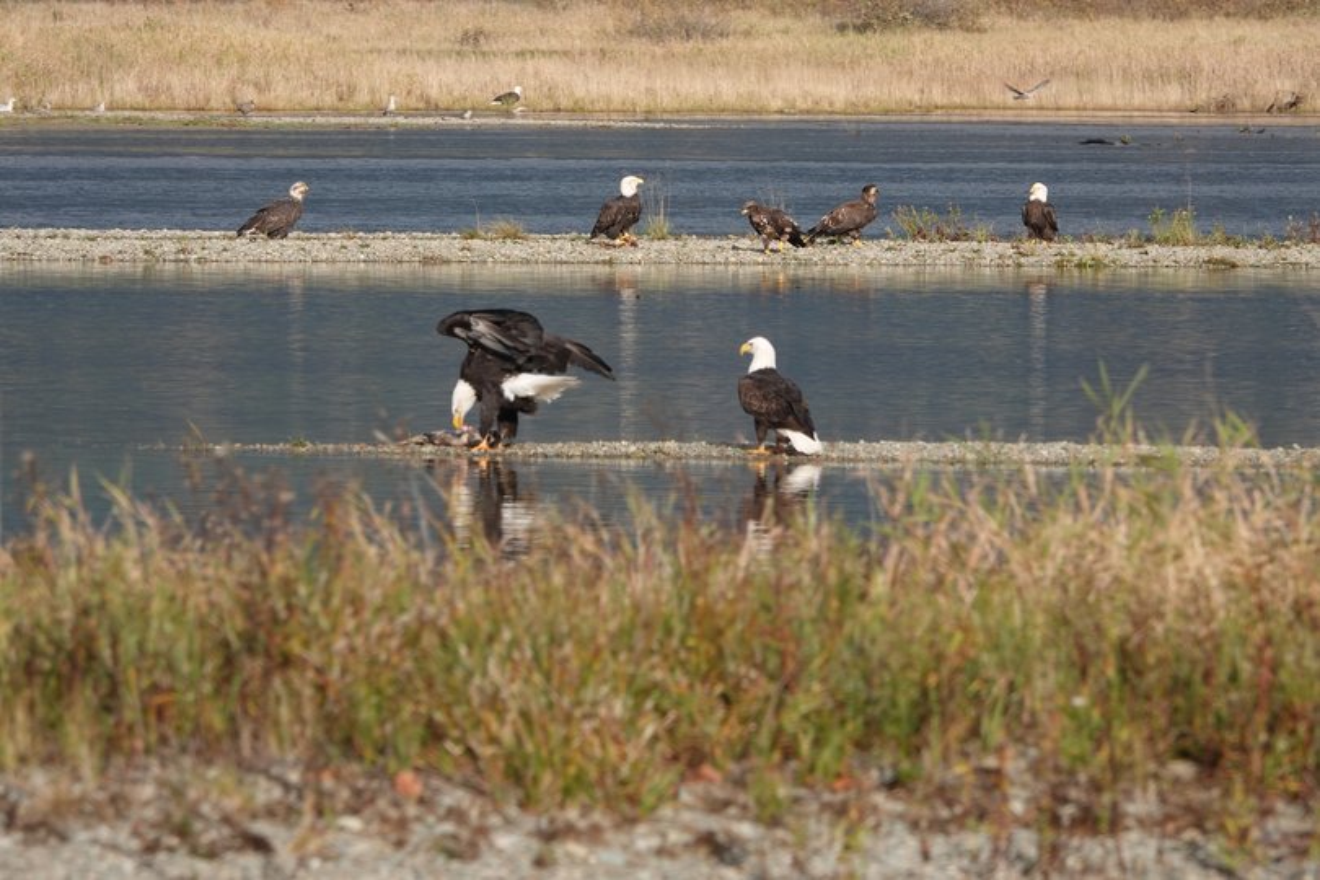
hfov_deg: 3.5
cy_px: 440
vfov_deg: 2.3
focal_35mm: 591
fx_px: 21668
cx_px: 660
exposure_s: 1/250
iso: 125
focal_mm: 216.73
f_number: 8
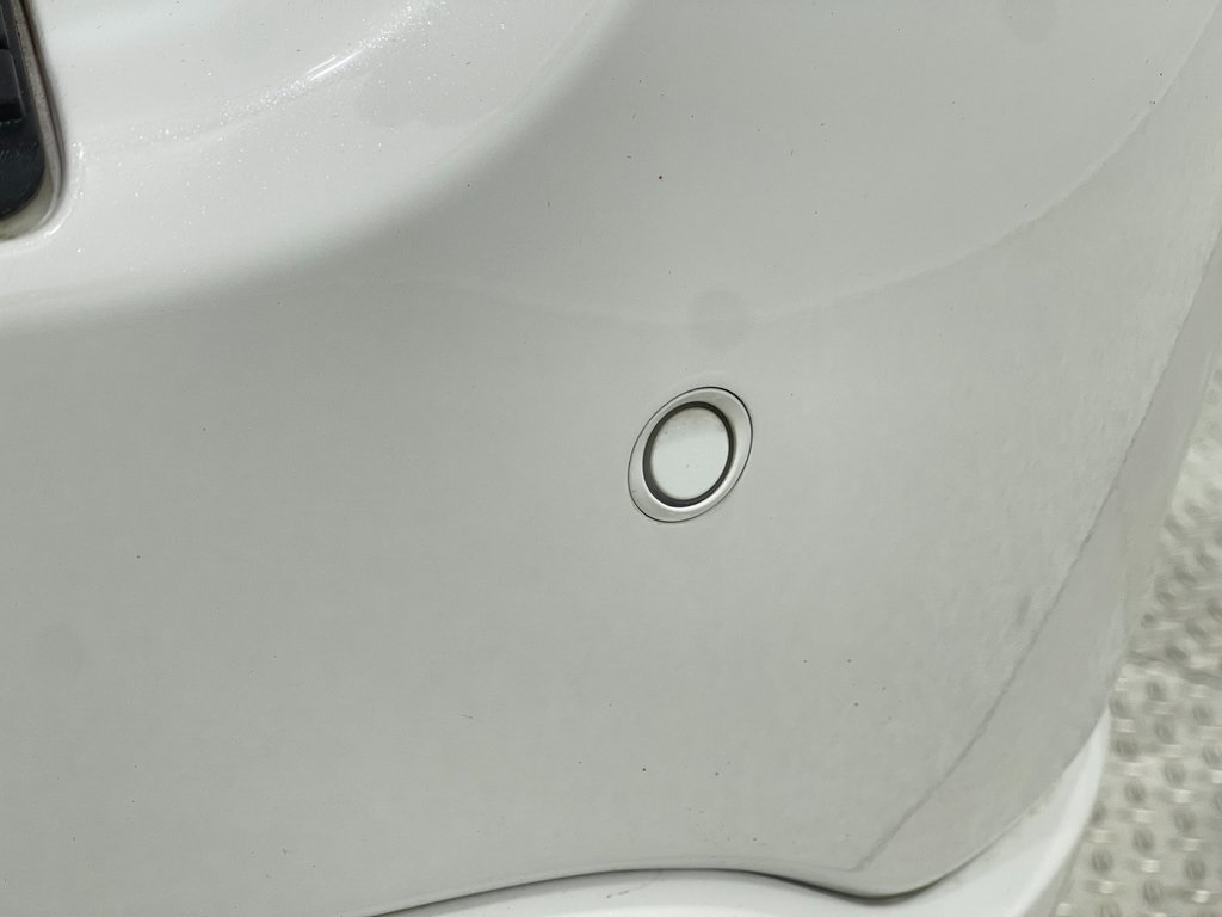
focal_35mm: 64
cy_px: 458
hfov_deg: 30.3
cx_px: 611
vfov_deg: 22.9
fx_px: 2259
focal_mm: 7.5
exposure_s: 1/120
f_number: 2.2
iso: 100
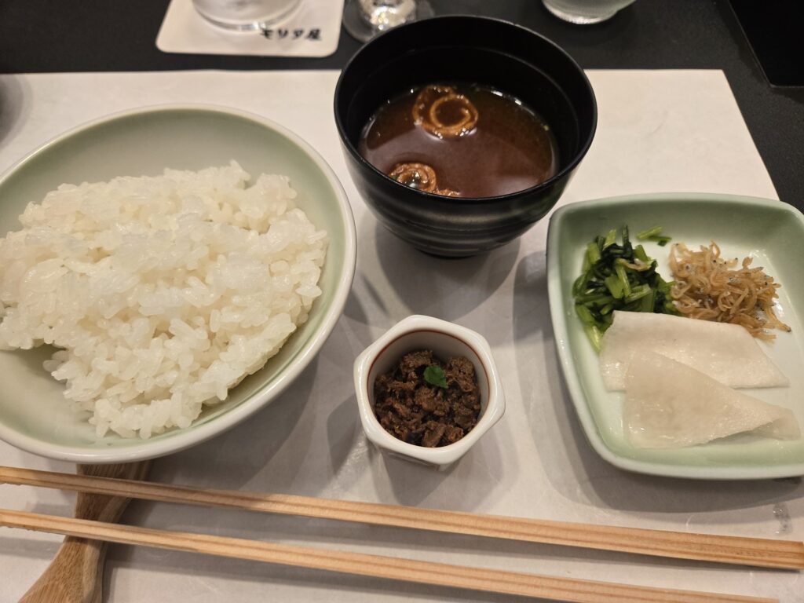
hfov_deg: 73.9
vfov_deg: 58.9
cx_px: 402
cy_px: 302
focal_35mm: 23
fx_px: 534
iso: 160
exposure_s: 1/100
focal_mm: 5.4
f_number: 1.8
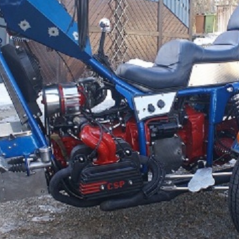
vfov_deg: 36.1
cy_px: 116
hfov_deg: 36.0
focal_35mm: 47
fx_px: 367
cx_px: 130
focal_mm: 18
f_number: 3.5
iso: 125
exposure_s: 1/30
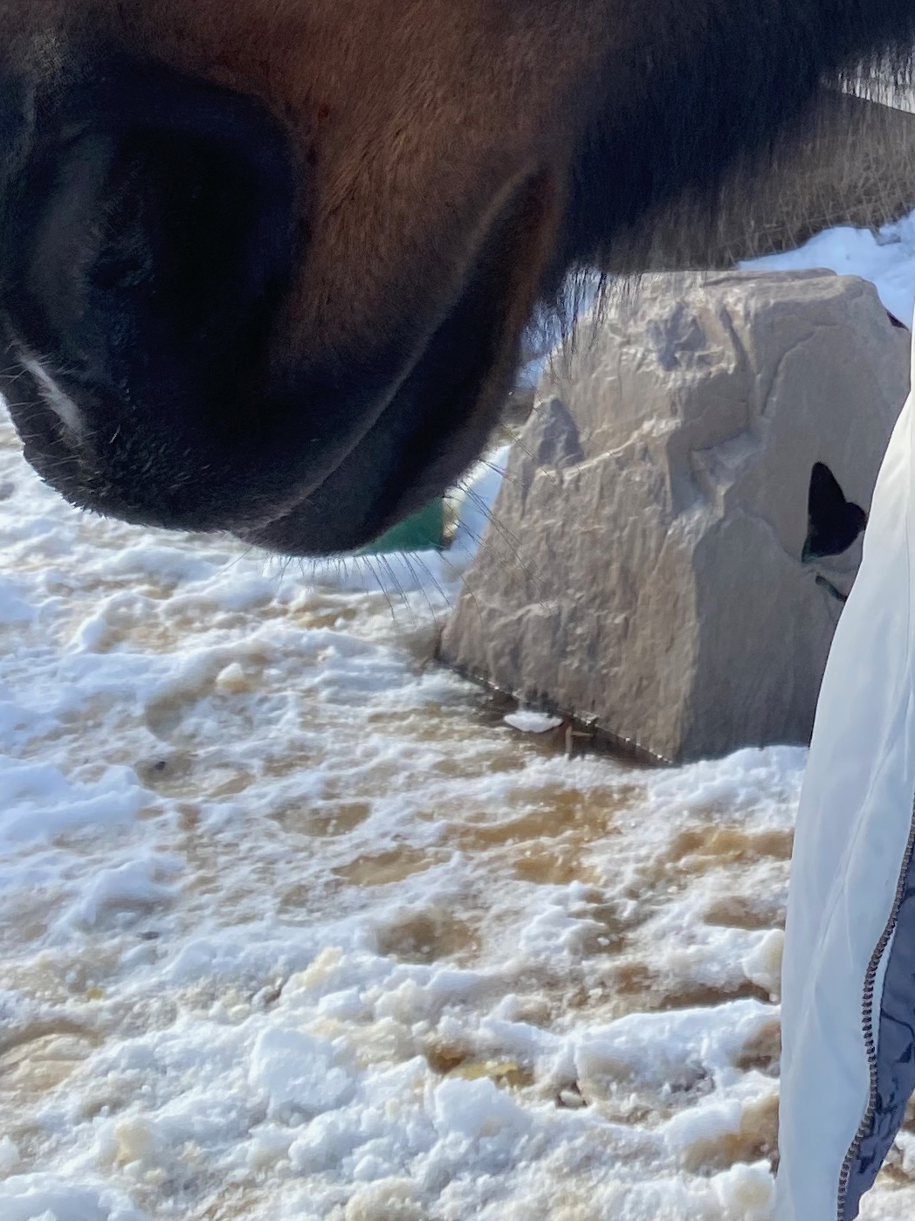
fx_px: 2644
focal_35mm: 75
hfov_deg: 18.4
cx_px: 1172
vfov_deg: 23.2
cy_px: -339
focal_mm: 4.25
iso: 32
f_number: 1.8
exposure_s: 1/673
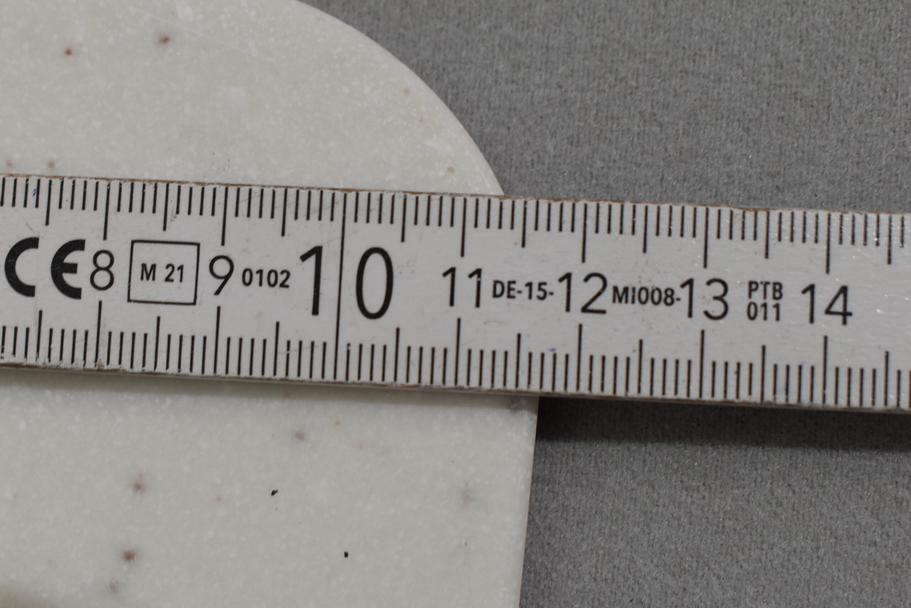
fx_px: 1518
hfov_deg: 33.4
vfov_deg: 22.6
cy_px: 304
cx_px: 456
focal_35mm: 60
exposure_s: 1/60
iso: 400
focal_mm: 40
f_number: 8
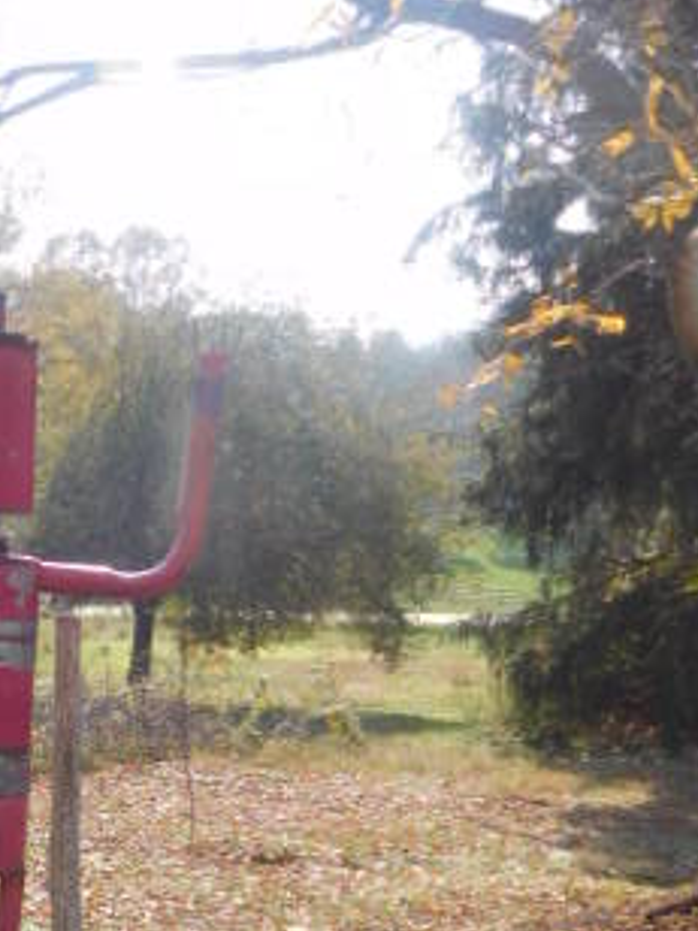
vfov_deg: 34.9
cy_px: 819
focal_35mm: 52
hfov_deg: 26.7
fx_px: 1398
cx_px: 21
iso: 125
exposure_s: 1/500
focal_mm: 4.5
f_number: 3.4
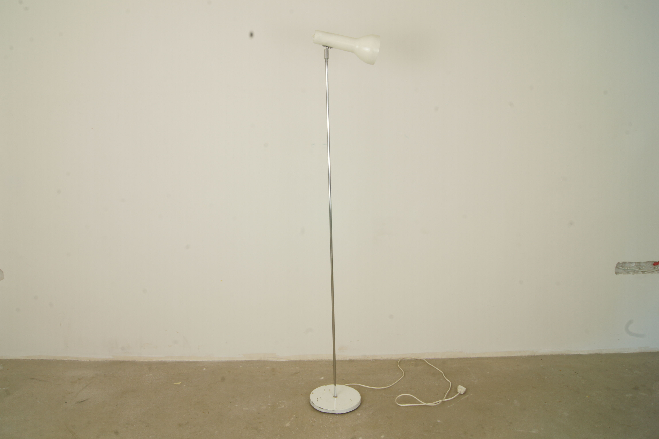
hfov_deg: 49.6
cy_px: 220
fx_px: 713
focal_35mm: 39
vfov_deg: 34.2
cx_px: 330
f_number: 25
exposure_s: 1/1.67
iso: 200
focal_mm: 26
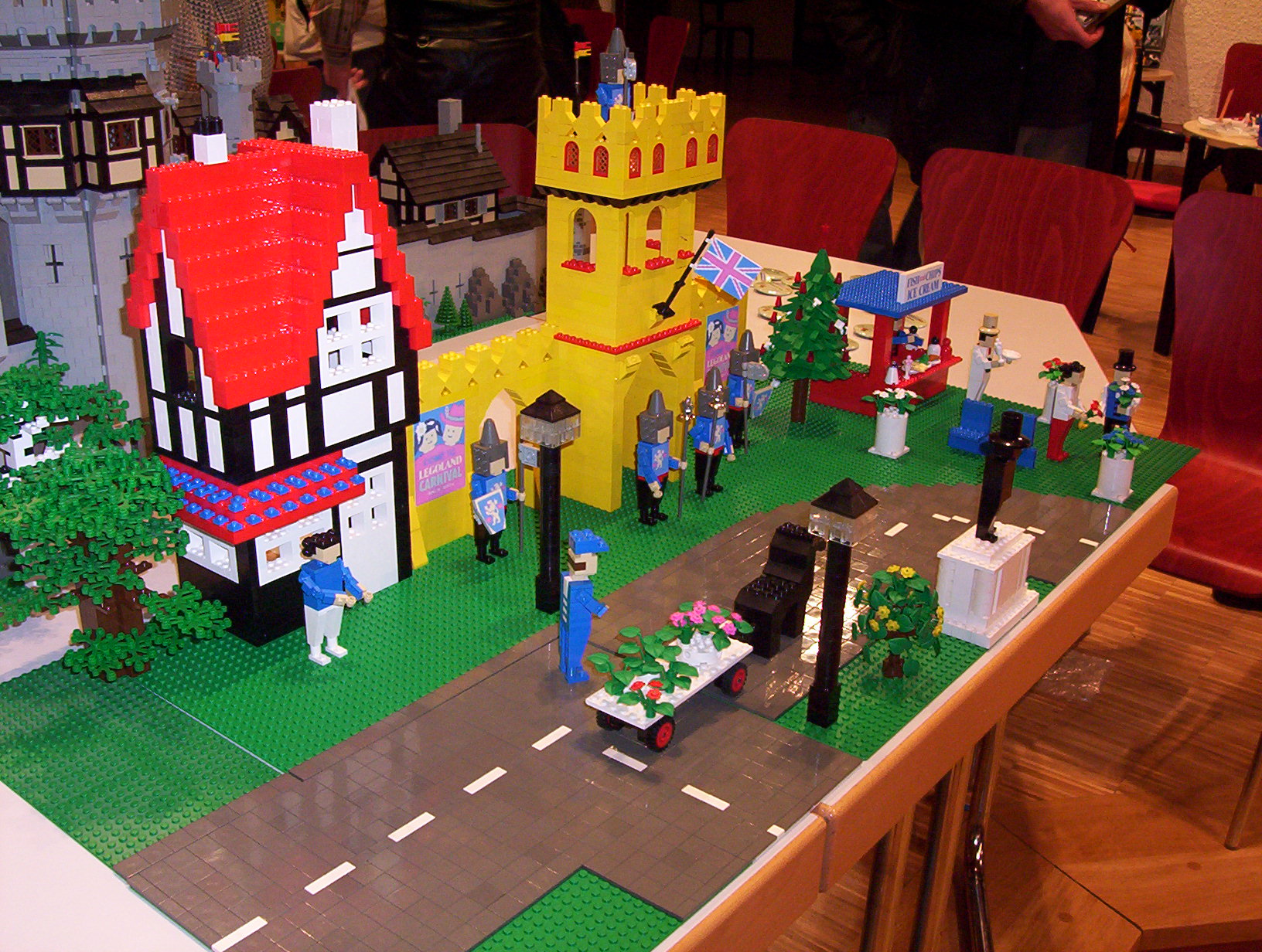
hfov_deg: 43.8
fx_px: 1571
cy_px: 476
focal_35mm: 43
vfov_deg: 33.7
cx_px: 631
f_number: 2.73
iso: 140
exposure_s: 1/60
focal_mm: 5.77
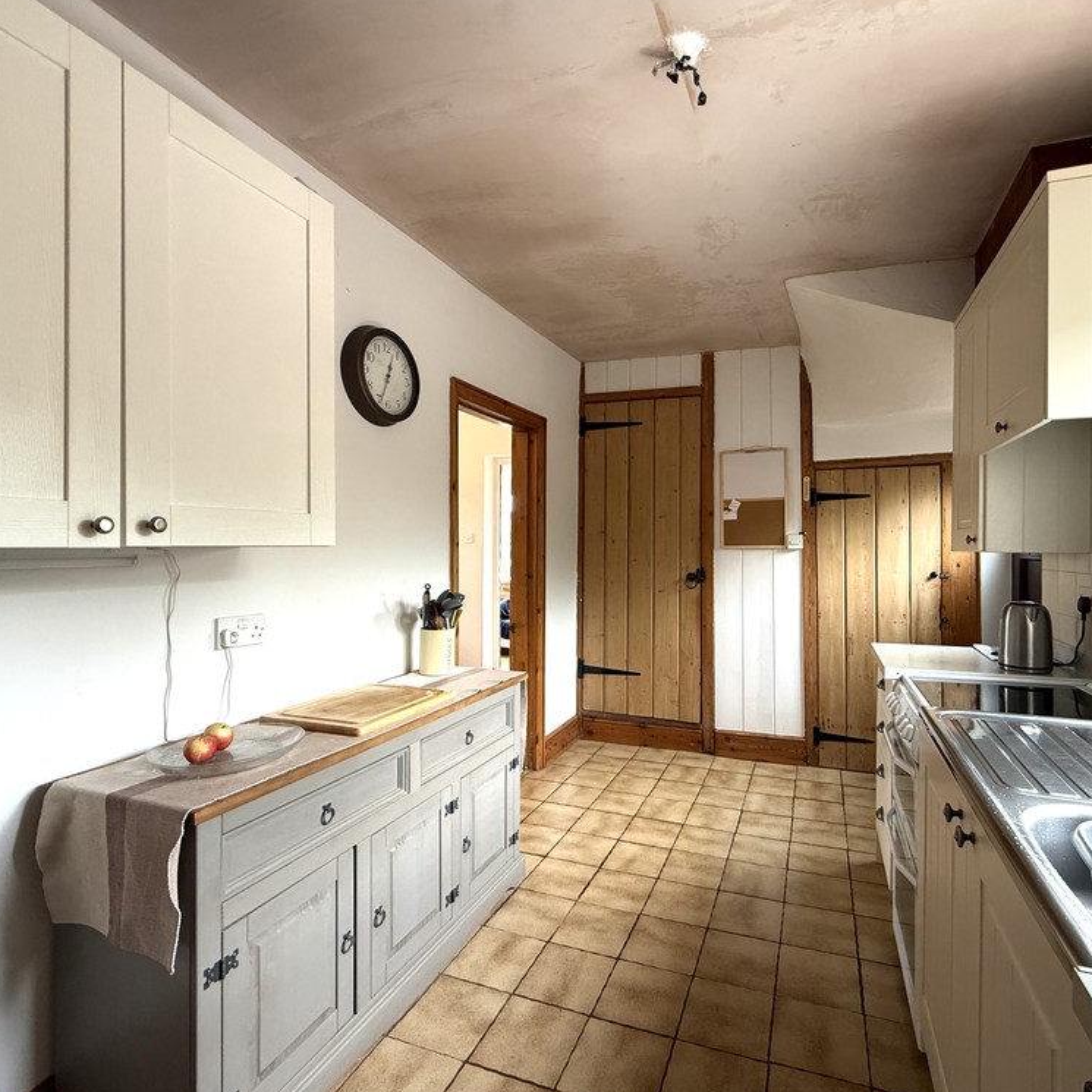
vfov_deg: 84.0
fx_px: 607
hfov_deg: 83.4
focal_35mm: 17
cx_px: 626
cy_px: 547
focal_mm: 2.22
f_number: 2.2
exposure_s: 1/99
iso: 200
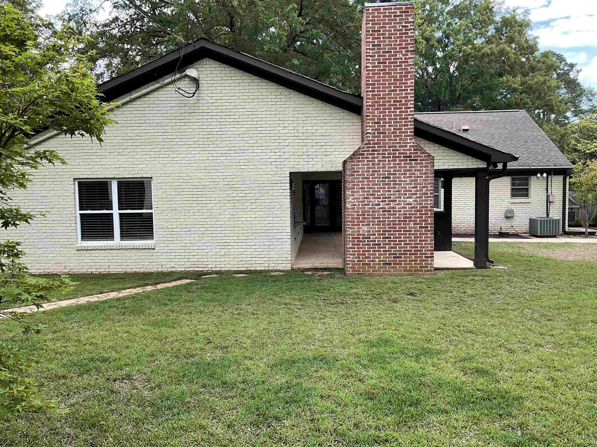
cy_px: 224
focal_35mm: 29
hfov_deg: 61.7
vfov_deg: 48.2
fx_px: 500
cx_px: 298
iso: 16
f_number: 1.8
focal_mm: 3
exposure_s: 1/246
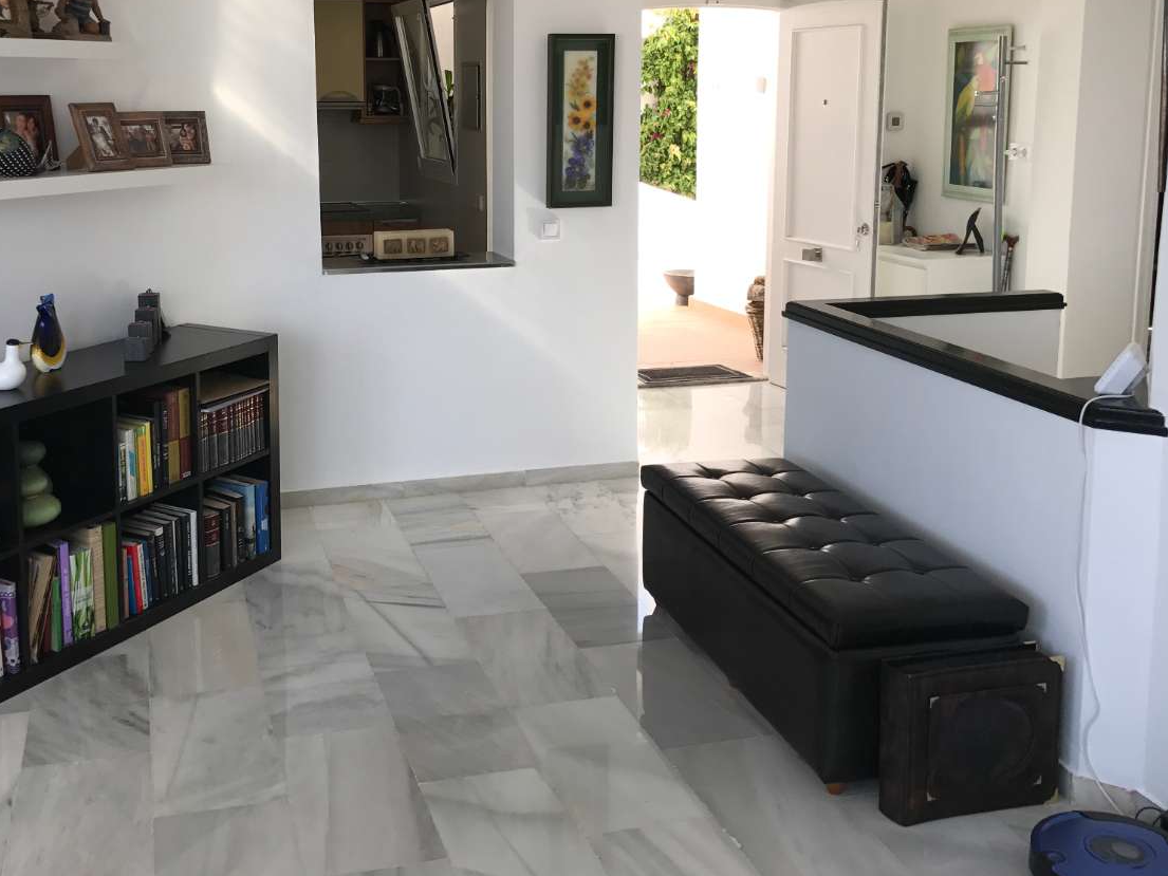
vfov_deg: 37.3
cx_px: 465
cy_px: 296
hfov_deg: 48.7
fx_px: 1282
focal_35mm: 38
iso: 20
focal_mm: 3.99
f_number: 1.8
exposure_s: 1/193
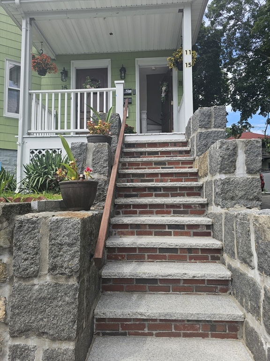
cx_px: 135
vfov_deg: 73.9
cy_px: 180
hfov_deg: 58.9
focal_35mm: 23
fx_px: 239
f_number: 1.7
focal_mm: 6.3
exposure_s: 1/481
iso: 16
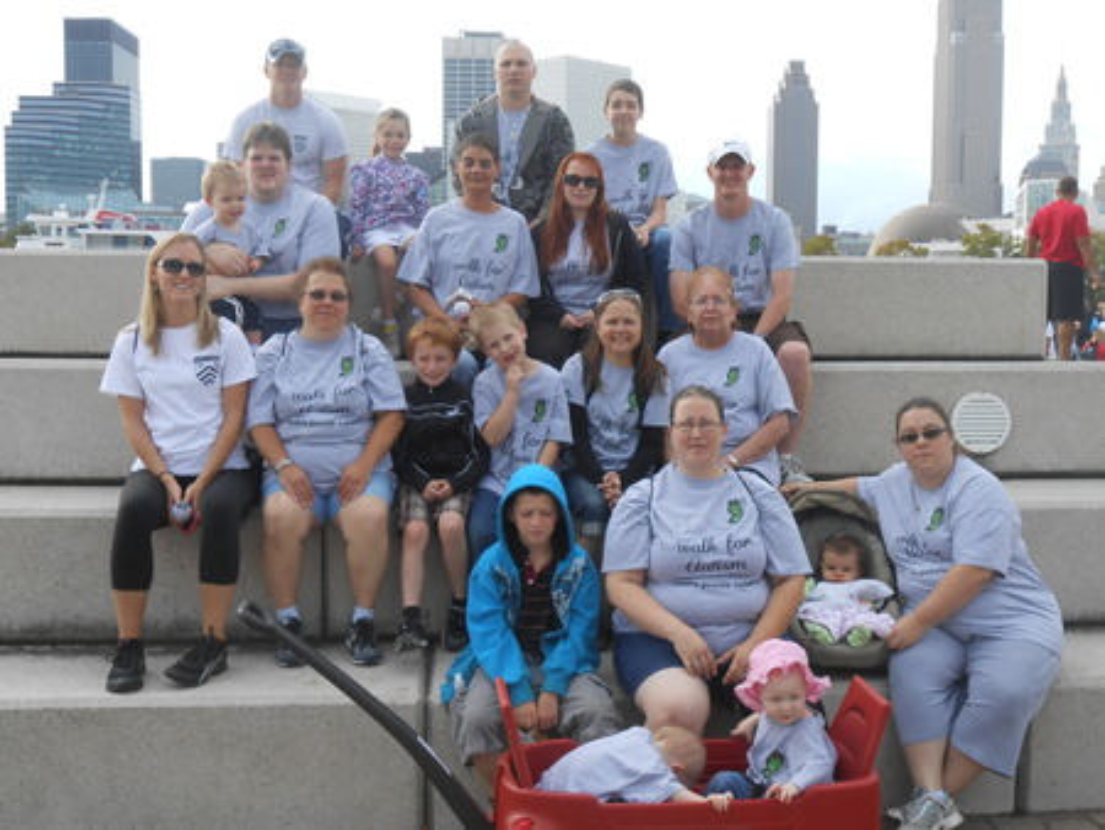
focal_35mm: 44
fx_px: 1405
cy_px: 415
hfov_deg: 42.9
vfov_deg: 32.9
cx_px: 552
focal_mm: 7.8
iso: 80
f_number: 4.5
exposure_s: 1/250
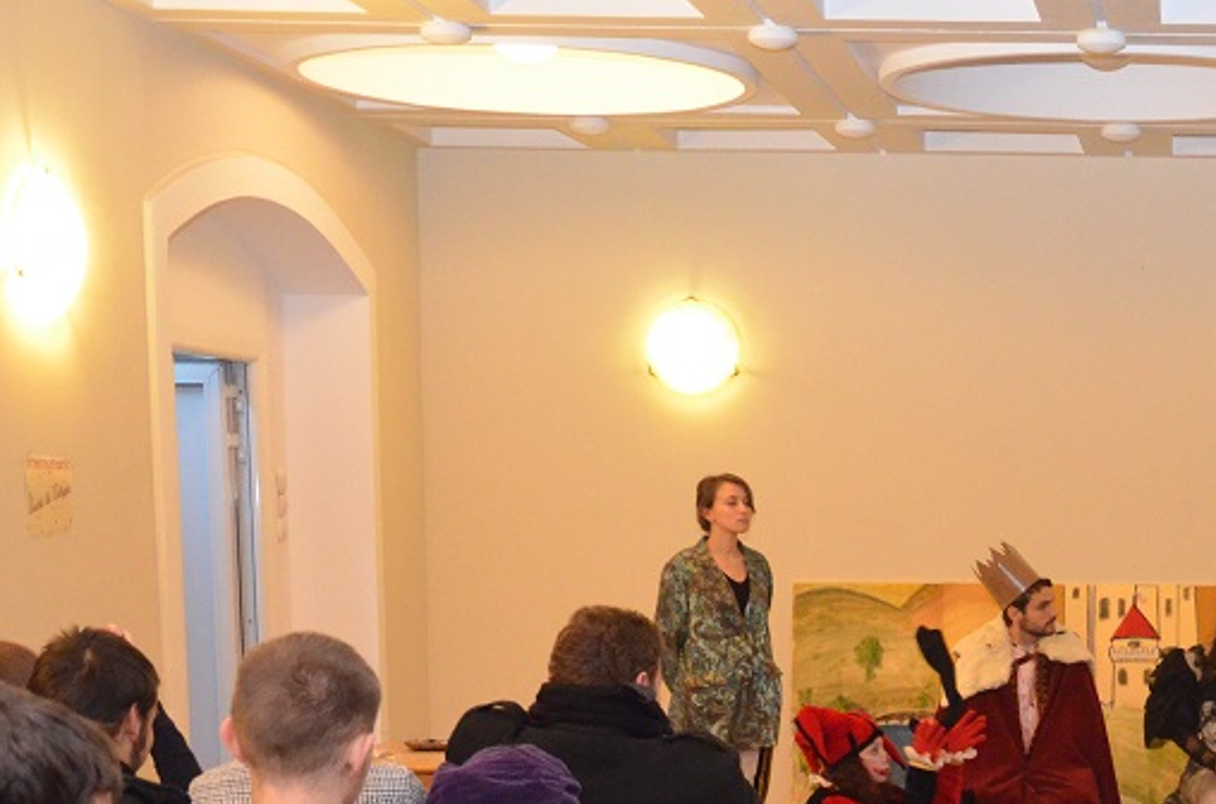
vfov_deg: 15.6
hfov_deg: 23.1
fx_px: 2864
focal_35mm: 85
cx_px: 1190
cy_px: 883
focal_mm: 24
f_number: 4
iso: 3200
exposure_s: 1/60
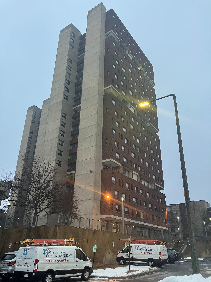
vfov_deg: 63.4
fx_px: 228
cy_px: 141
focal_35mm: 28
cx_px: 106
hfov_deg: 49.7
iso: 100
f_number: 1.8
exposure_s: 1/60
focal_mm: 3.99
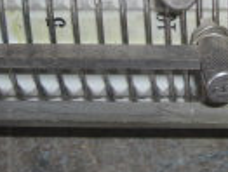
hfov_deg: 10.5
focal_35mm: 185
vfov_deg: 7.9
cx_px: 240
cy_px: -71
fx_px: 1222
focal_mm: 7.9
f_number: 2.8
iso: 80
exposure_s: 1/60
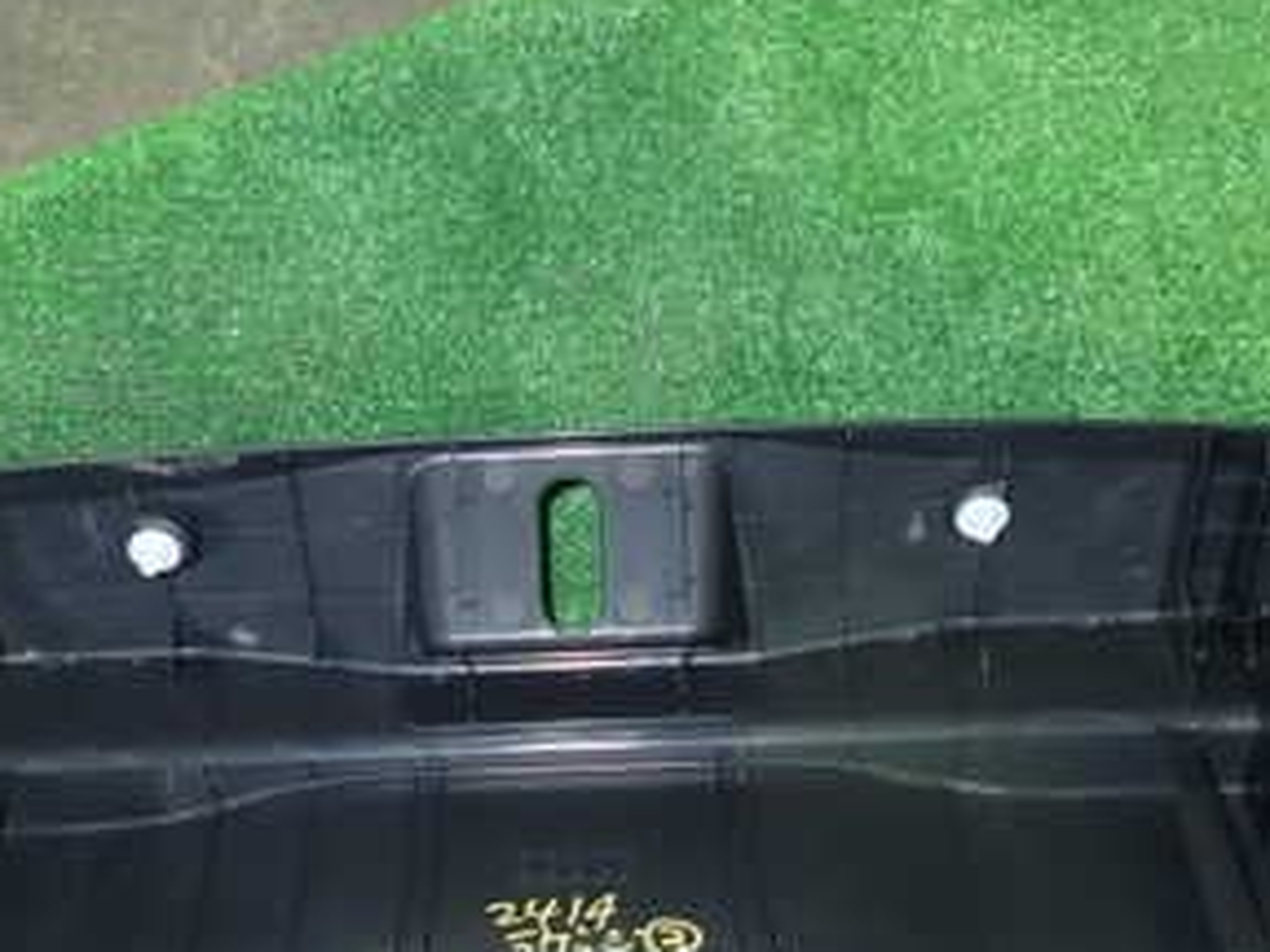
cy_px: 762
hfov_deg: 36.8
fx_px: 1908
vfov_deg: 27.5
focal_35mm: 52
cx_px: 573
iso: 200
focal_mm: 4.5
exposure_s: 1/30
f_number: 2
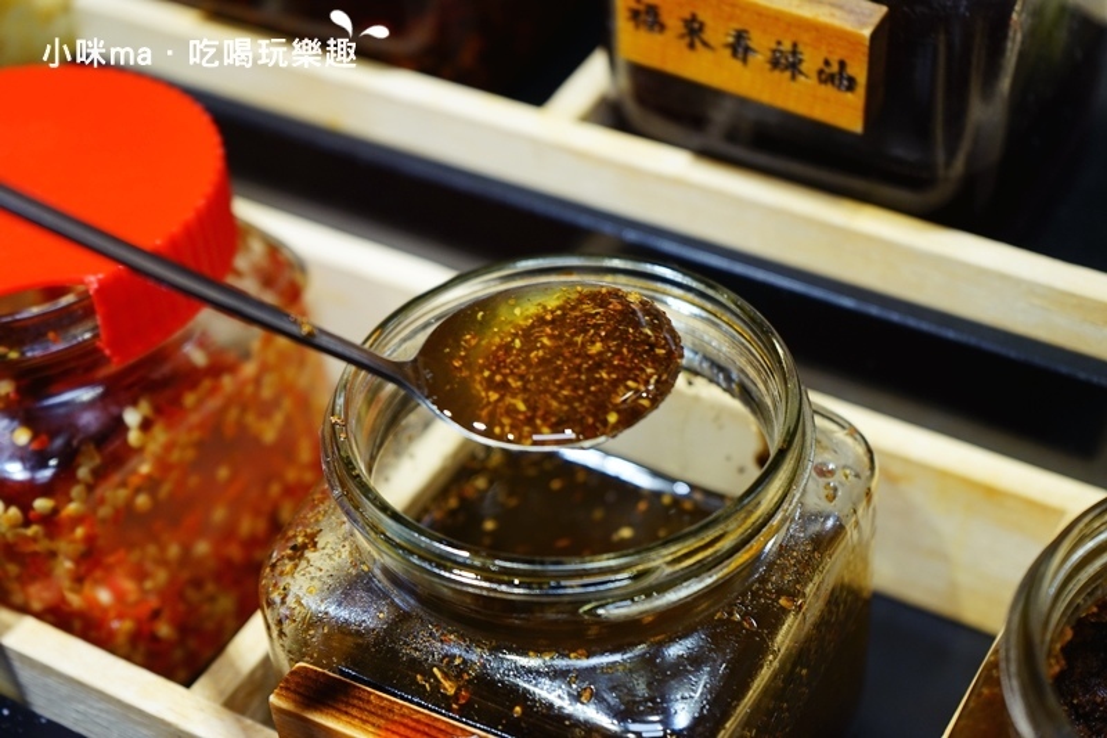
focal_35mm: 60
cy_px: 369
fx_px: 1845
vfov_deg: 22.6
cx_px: 554
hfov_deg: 33.4
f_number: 5
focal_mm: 60
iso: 640
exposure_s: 1/60
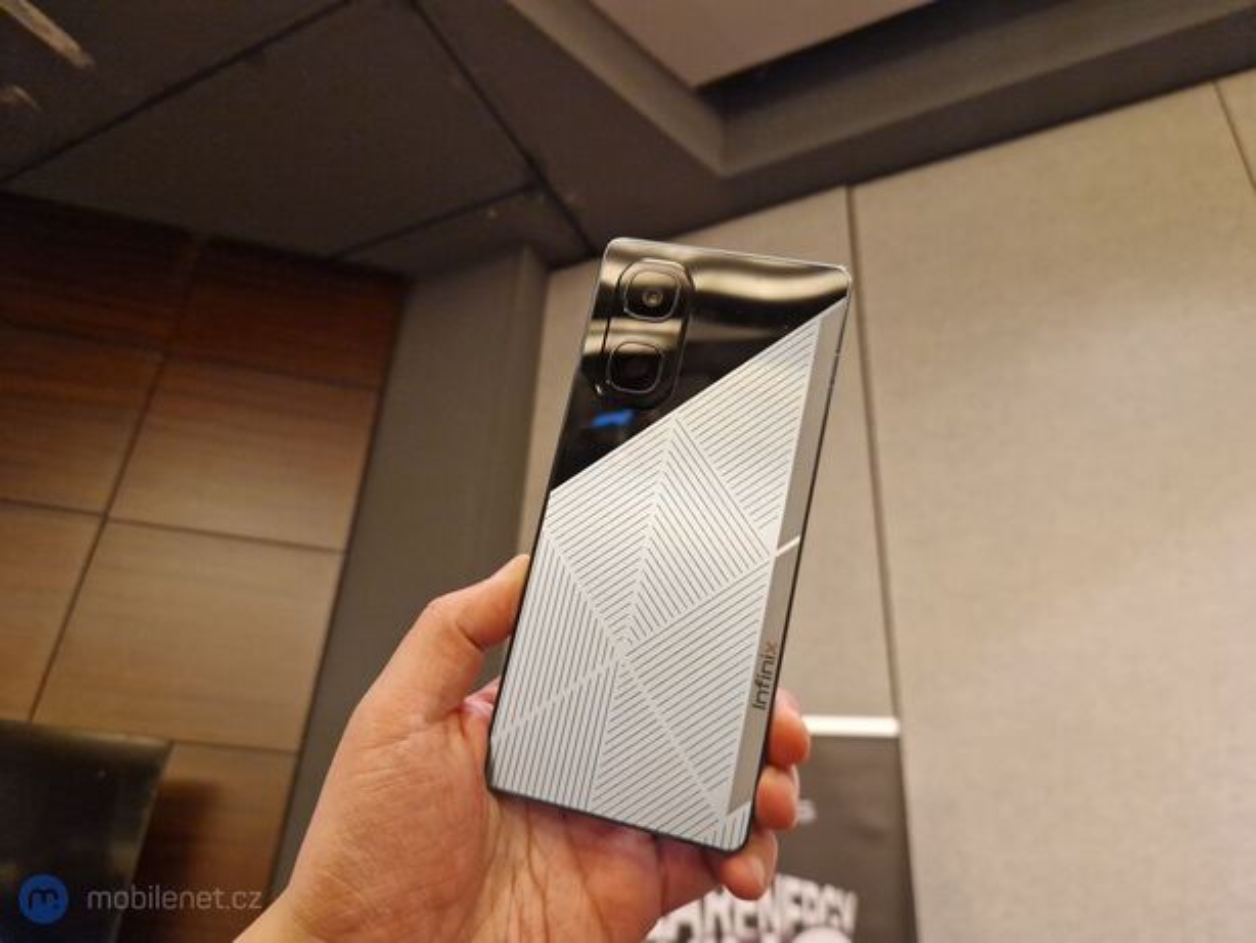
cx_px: 628
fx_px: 835
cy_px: 472
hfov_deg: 73.9
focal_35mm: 23
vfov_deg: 58.9
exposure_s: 1/100
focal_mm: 5.4
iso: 100
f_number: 1.8
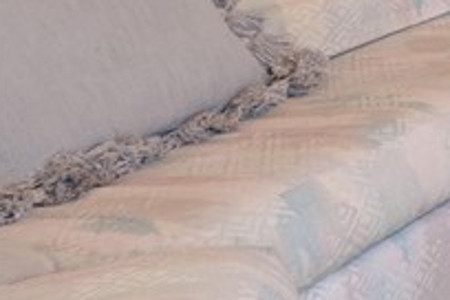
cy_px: -341
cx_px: 1189
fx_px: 1062
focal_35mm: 85
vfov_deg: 13.3
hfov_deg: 13.4
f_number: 7.1
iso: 200
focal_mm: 16
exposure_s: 1/160
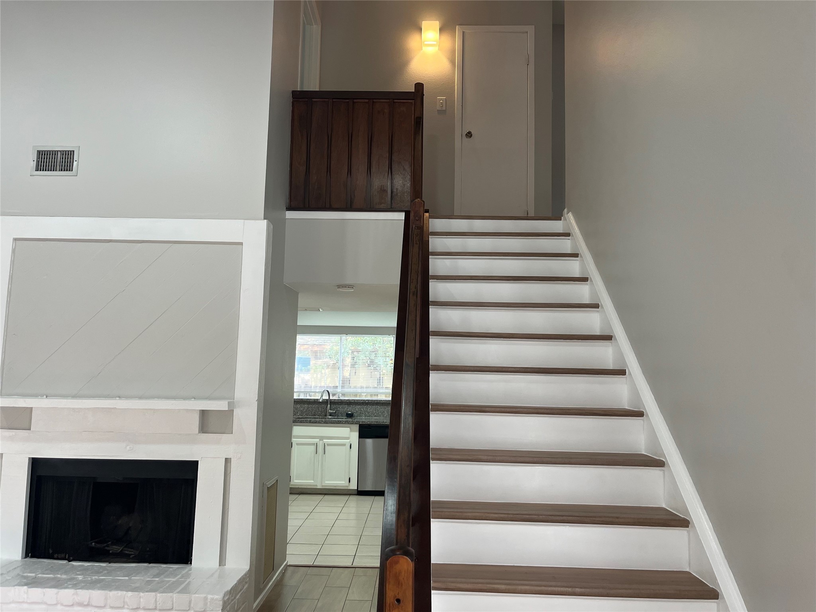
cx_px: 408
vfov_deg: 53.1
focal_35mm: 26
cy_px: 306
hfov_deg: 67.3
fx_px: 613
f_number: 1.6
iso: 100
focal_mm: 5.1
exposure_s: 1/121
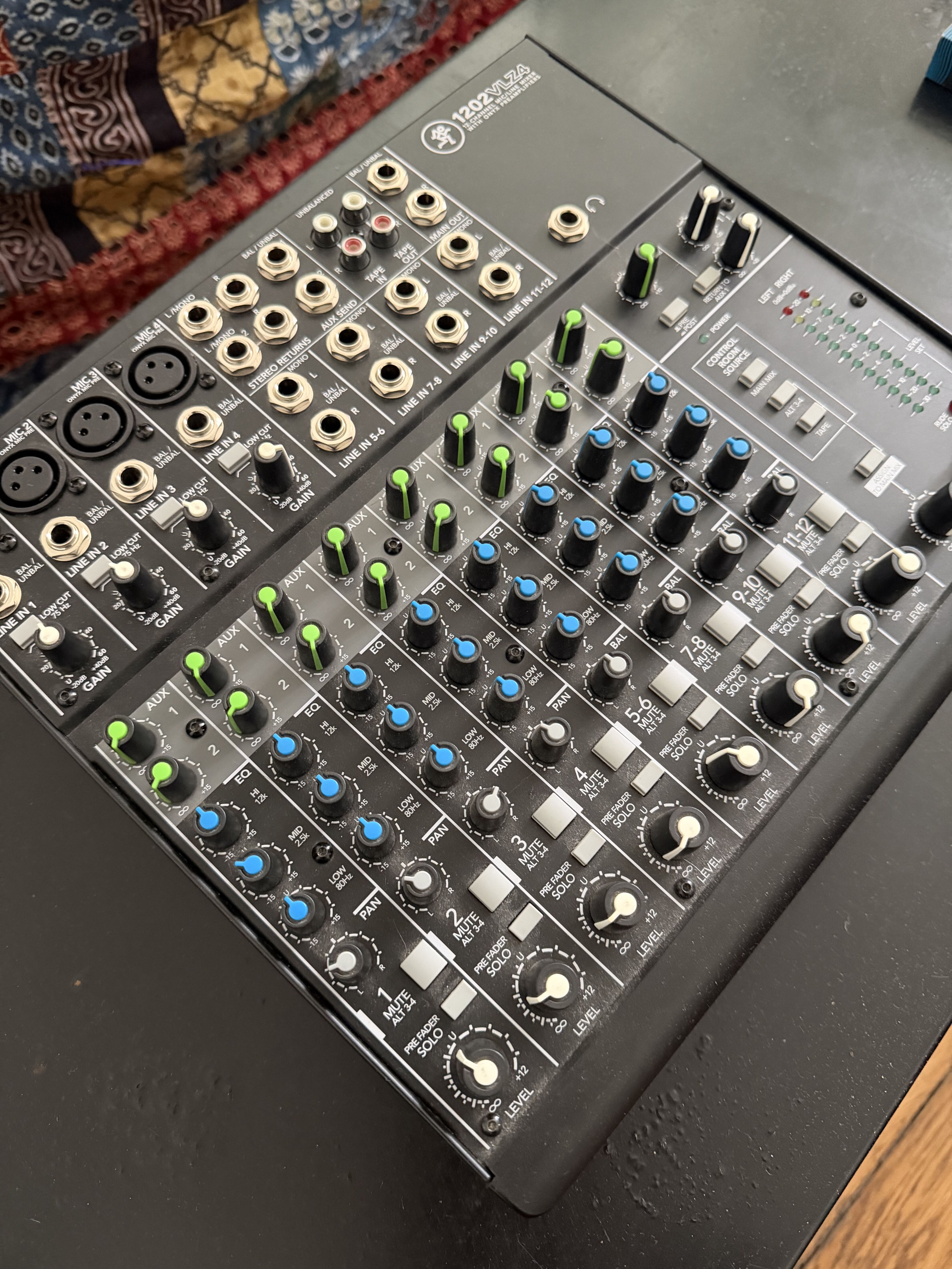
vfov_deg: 71.6
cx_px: 476
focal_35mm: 24
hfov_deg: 56.8
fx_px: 880
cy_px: 634
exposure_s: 1/42
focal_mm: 6.76
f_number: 1.78
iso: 800
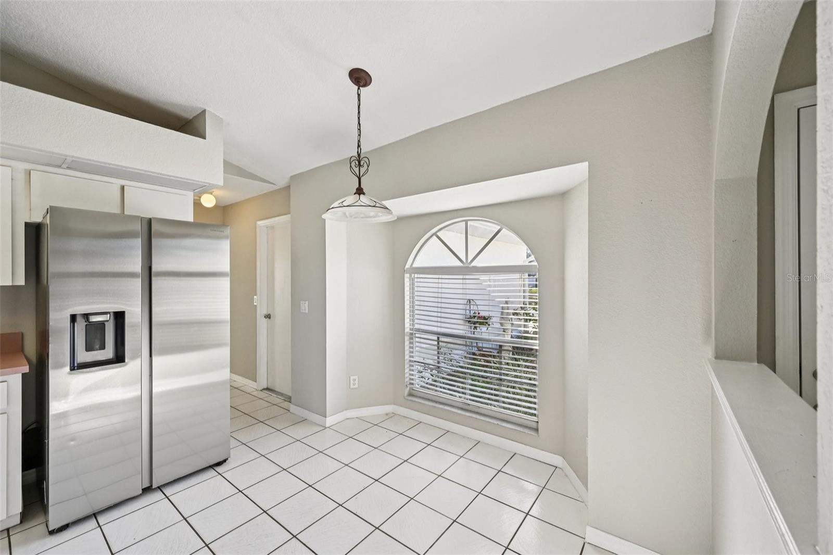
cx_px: 416
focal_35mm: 14
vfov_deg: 81.2
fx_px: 324
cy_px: 278
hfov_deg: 104.3
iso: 400
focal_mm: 14
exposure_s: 1/250
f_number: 8
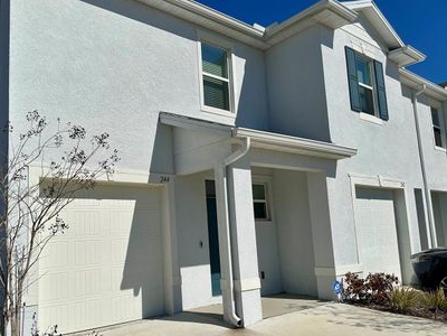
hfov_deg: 59.4
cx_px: 177
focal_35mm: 30
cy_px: 185
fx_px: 387
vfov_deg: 46.7
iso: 80
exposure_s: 1/15625
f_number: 1.78
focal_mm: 6.86
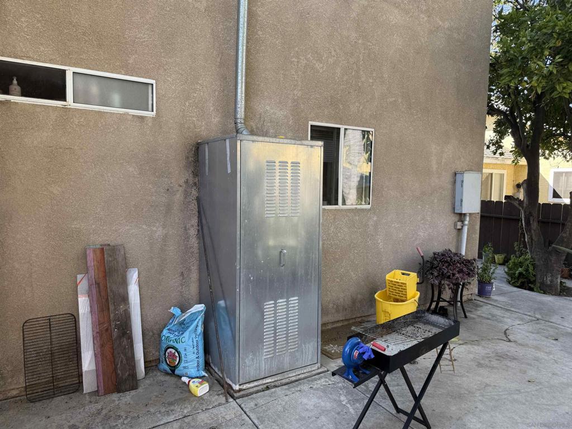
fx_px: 397
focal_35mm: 24
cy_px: 214
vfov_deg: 56.8
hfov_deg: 71.6
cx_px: 286
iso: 80
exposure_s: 1/345
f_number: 1.78
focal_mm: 6.76
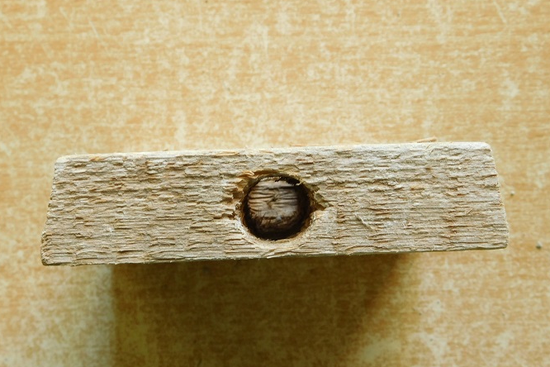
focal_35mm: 50
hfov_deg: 39.6
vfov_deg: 26.8
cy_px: 242
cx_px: 282
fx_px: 764
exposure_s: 1/30
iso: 125
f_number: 3.6
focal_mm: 7.1
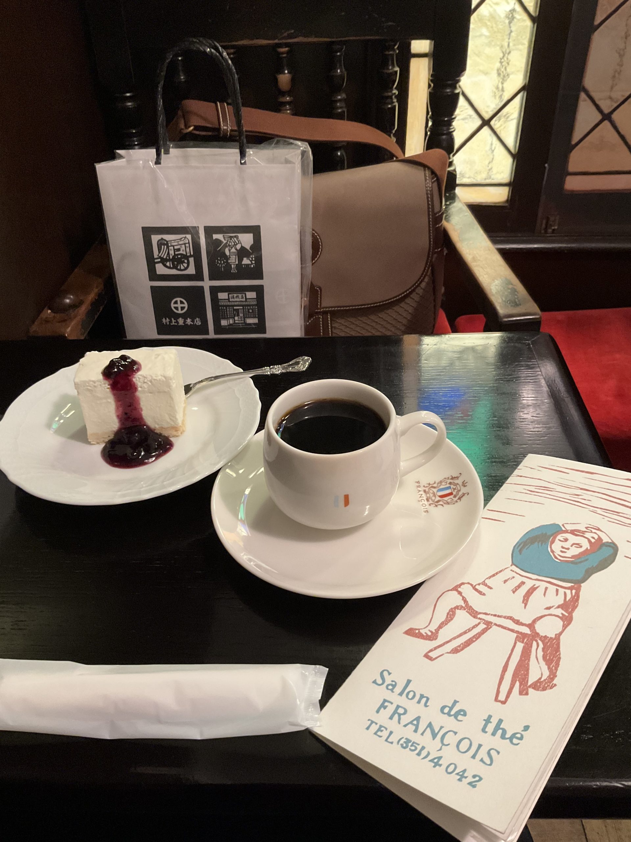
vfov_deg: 61.7
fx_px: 705
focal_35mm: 29
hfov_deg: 48.2
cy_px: 421
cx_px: 316
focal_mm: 3
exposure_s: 1/43
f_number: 1.8
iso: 320
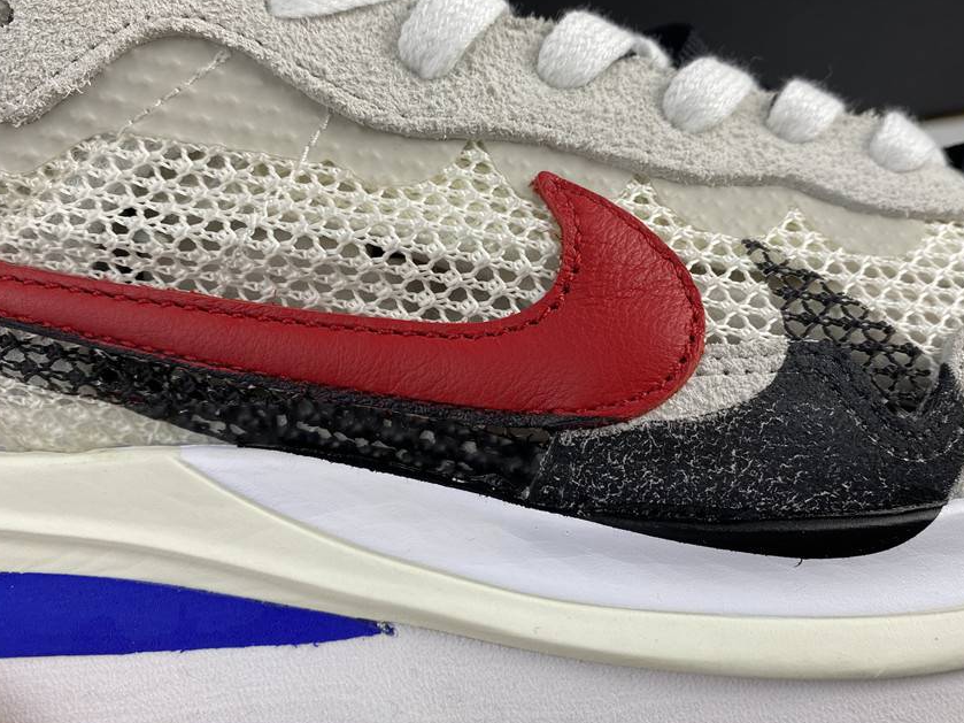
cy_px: 344
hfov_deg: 58.2
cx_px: 543
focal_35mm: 31
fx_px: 863
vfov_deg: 45.4
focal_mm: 4.25
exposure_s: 1/122
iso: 40
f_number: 1.8
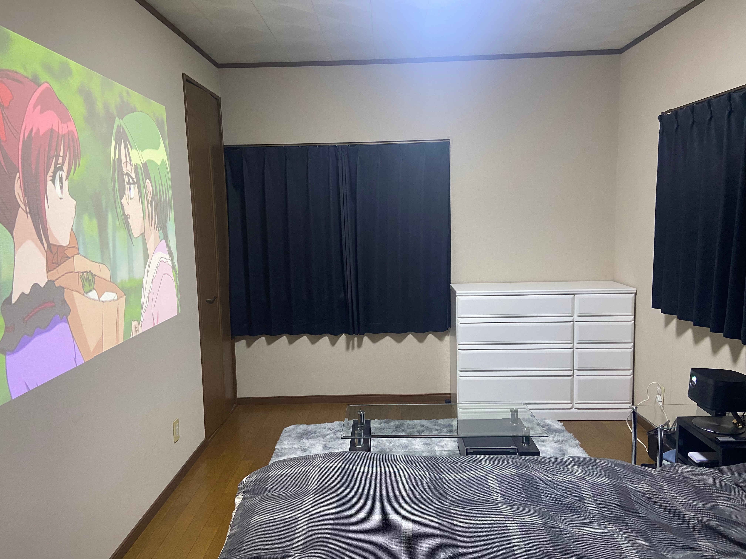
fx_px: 560
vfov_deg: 53.1
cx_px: 373
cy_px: 280
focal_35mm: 26
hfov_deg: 67.3
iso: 200
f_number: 1.8
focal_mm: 4.25
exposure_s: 1/60
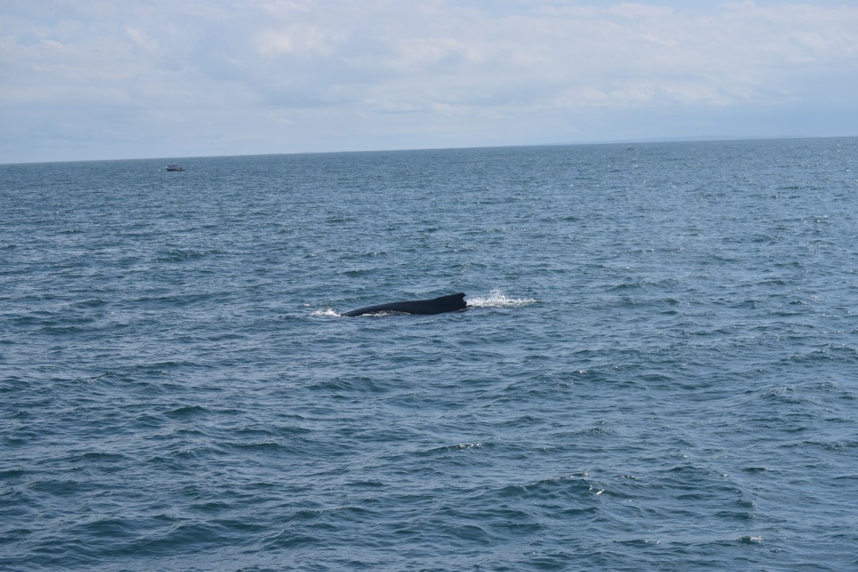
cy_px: 286
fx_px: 1966
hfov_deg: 24.6
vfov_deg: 16.6
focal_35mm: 82
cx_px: 429
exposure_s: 1/1600
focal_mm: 55
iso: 200
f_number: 5.6
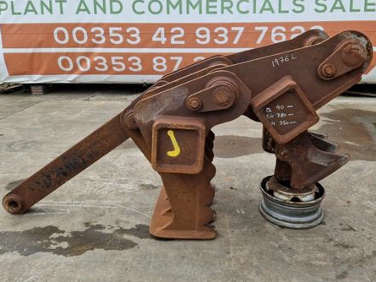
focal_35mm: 31
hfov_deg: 58.1
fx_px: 337
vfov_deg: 44.9
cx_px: 215
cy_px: 97
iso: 50
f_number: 1.8
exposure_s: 1/998
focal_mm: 5.4
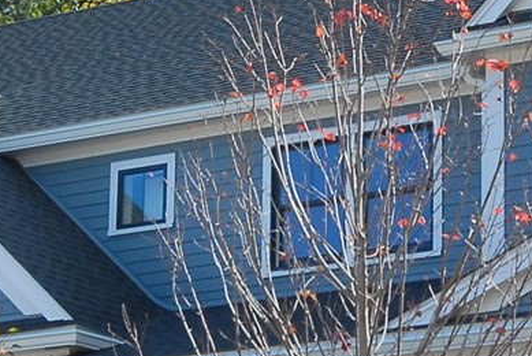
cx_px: 537
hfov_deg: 12.8
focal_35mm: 158
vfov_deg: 8.7
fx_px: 2337
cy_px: 340
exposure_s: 1/100
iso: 250
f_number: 11
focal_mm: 20
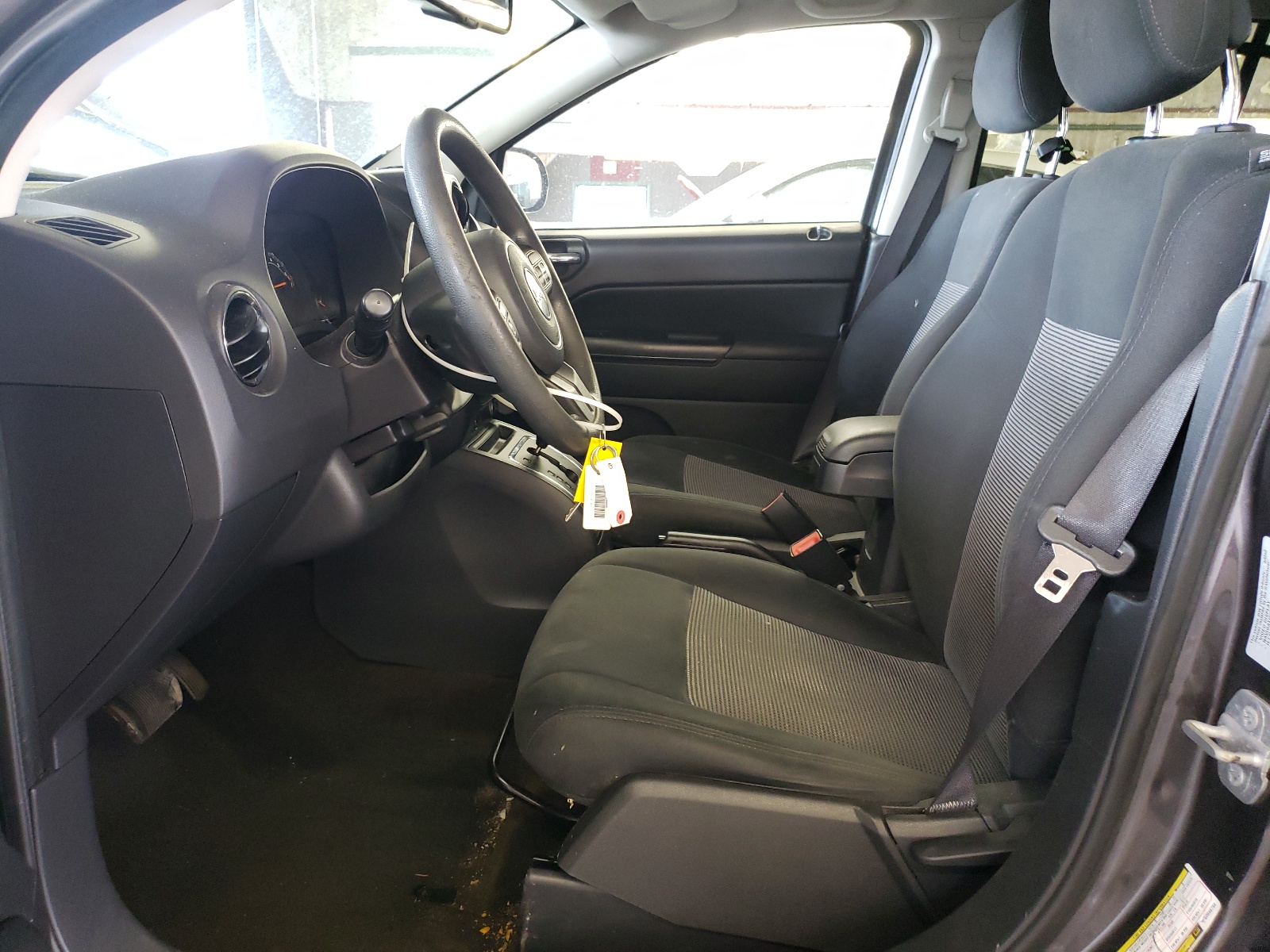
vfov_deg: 53.1
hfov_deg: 67.3
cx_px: 635
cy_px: 476
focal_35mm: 26
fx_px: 954
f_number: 1.5
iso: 267
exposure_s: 1/40
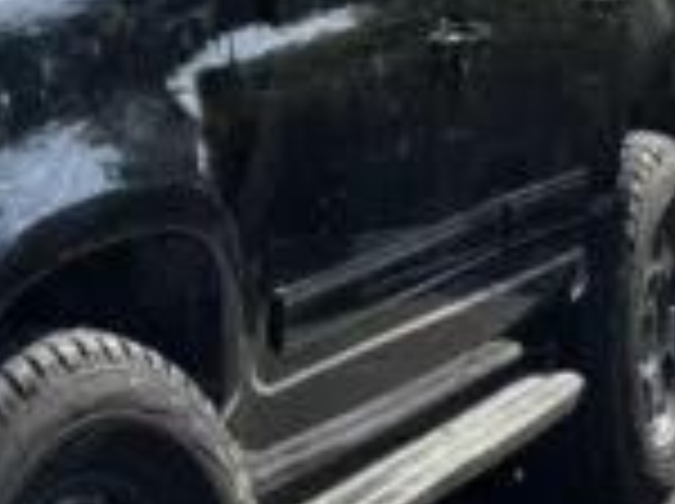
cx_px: -230
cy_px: 54
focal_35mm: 111
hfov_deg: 16.6
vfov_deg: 13.2
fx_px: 2161
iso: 50
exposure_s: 1/3534
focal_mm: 5.96
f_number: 1.6
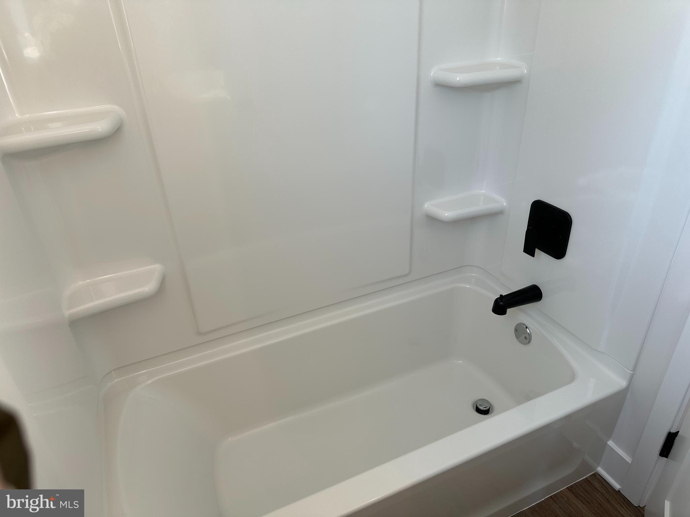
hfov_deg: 71.6
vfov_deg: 56.8
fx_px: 478
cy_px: 258
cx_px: 345
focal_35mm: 24
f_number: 1.78
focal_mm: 6.86
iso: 64
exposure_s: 1/121
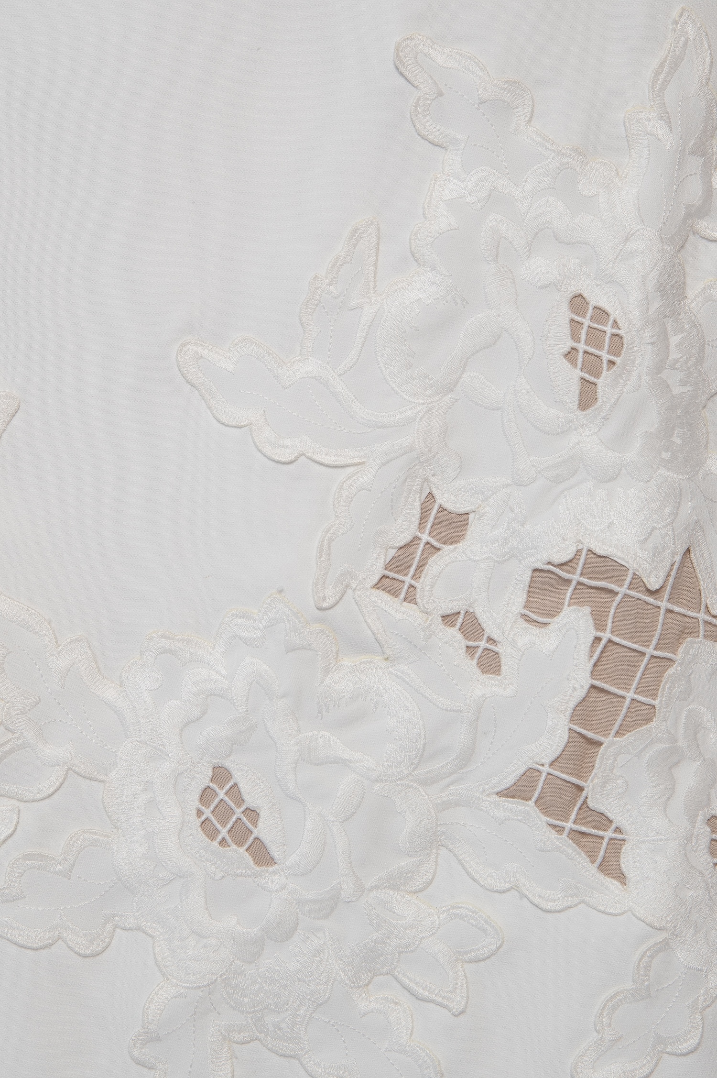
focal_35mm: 52
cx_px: 358
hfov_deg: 26.0
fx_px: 1555
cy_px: 539
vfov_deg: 38.2
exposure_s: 1/160
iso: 250
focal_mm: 52
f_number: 4.5
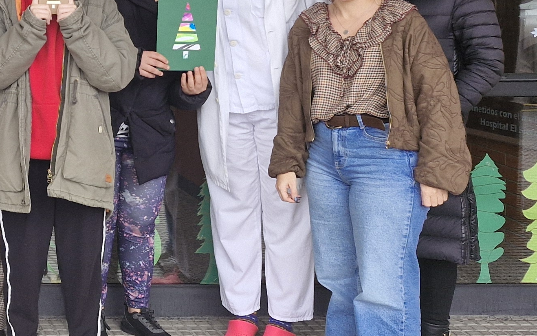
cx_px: -210
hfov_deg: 23.6
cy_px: -29
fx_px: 1083
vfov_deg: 17.1
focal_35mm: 74
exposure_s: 1/180
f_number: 1.8
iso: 64
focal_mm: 5.54
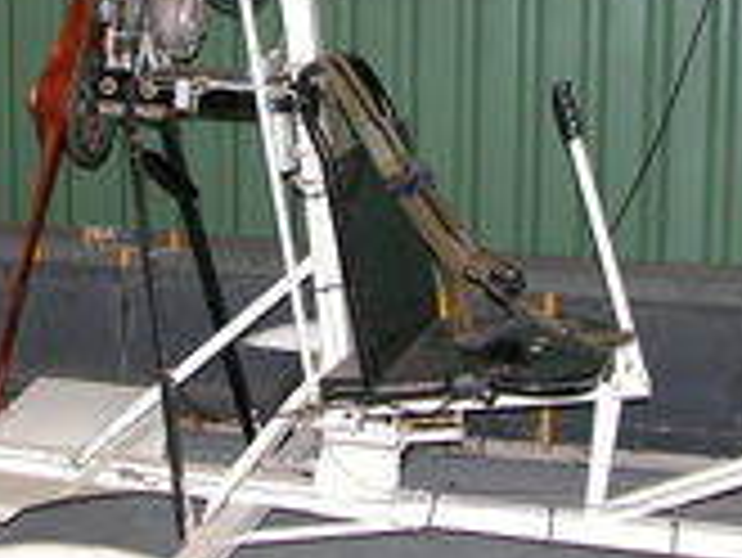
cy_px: 140
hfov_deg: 23.0
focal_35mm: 85
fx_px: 1823
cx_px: 310
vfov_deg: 17.3
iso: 200
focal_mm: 8.9
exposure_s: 1/60
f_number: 2.8
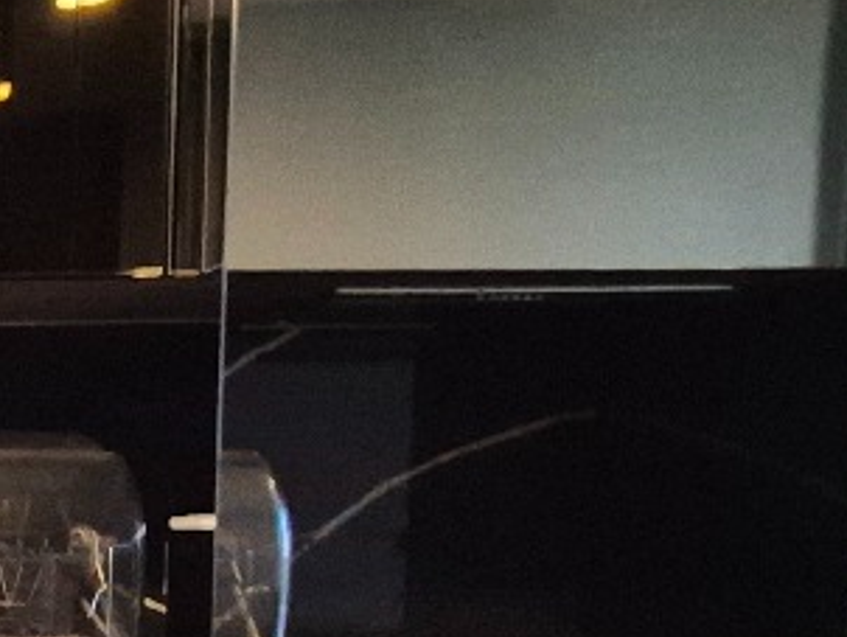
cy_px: 603
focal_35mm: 43
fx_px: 1053
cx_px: -494
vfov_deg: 31.6
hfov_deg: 26.7
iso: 1250
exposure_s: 1/25
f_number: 2.2
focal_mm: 1.74
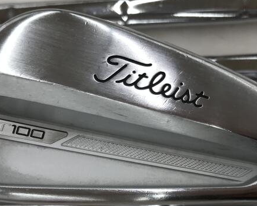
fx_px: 457
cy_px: 143
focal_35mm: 60
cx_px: 157
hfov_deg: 31.3
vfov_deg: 25.2
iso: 25
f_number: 1.8
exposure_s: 1/120
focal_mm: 3.99
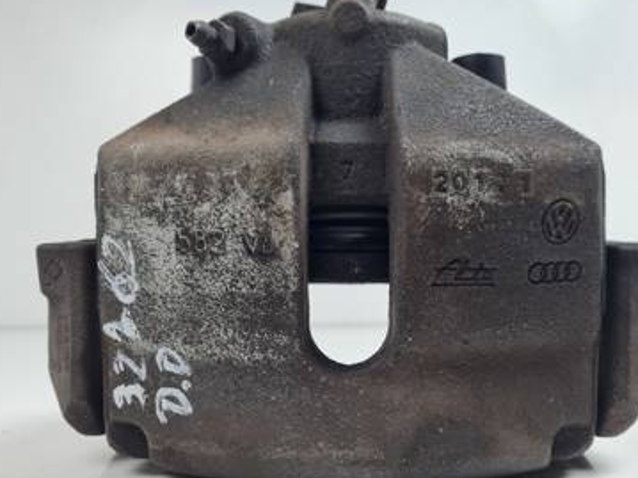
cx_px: 343
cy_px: 242
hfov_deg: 61.6
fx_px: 534
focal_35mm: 29
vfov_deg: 48.2
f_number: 1.8
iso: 50
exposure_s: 1/171
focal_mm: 5.4
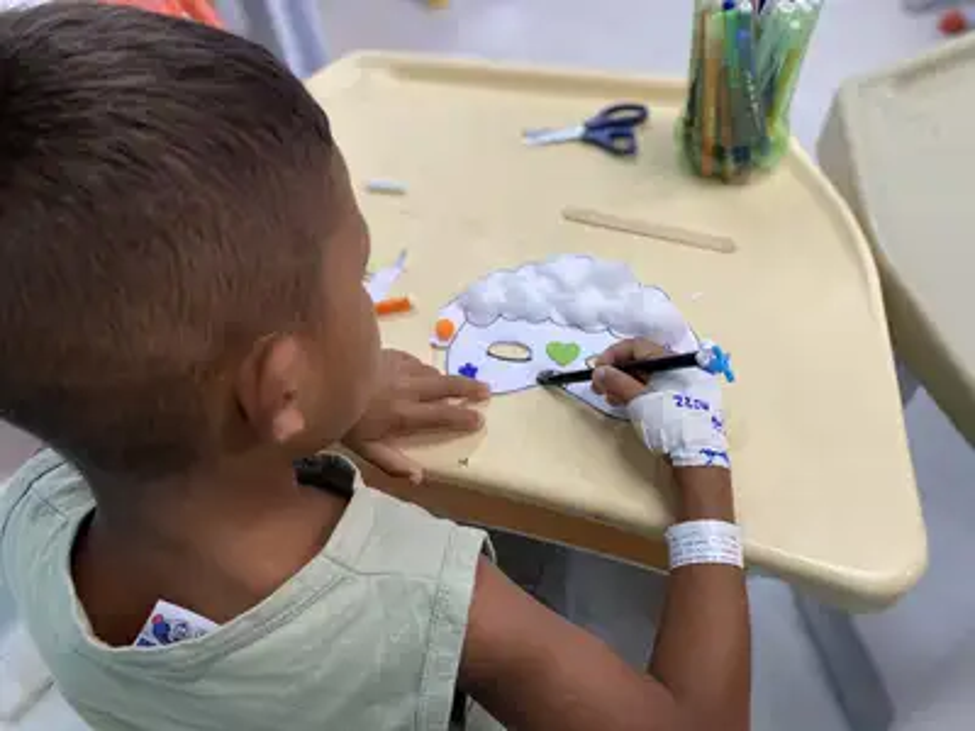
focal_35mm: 26
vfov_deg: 53.1
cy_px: 366
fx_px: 732
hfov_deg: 67.3
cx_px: 488
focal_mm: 4.25
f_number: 1.8
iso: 125
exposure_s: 1/60
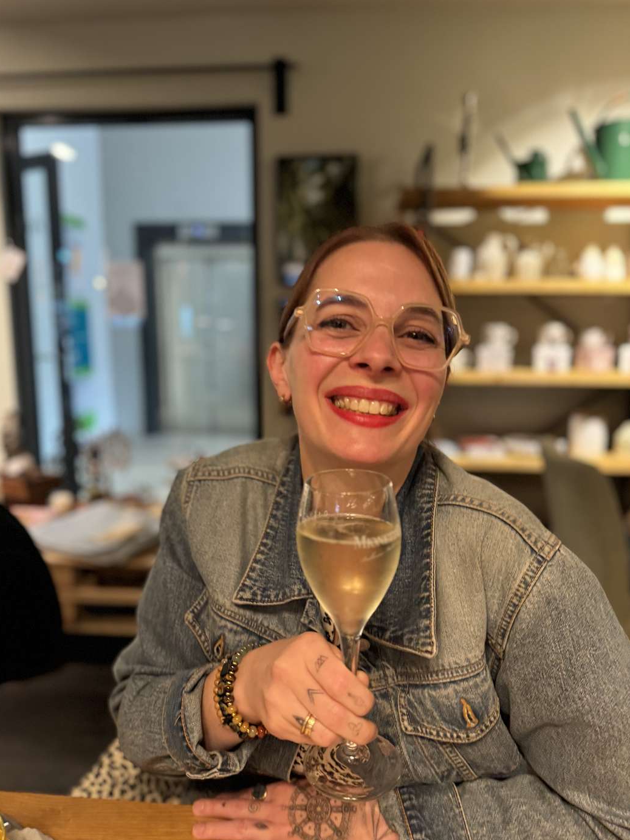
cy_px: 435
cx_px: 305
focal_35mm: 25
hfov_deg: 54.9
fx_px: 606
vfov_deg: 69.4
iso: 250
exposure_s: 1/50
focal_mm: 6.76
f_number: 1.78
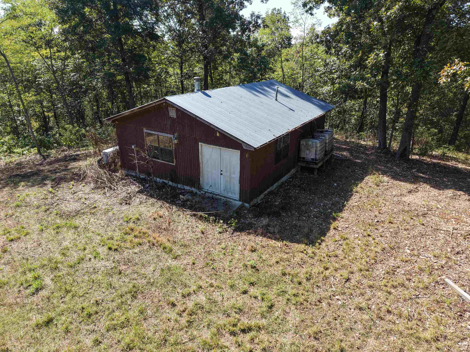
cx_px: 235
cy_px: 176
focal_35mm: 24
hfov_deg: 71.6
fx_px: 326
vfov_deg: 56.8
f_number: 1.8
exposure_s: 1/2000
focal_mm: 8.67
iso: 220
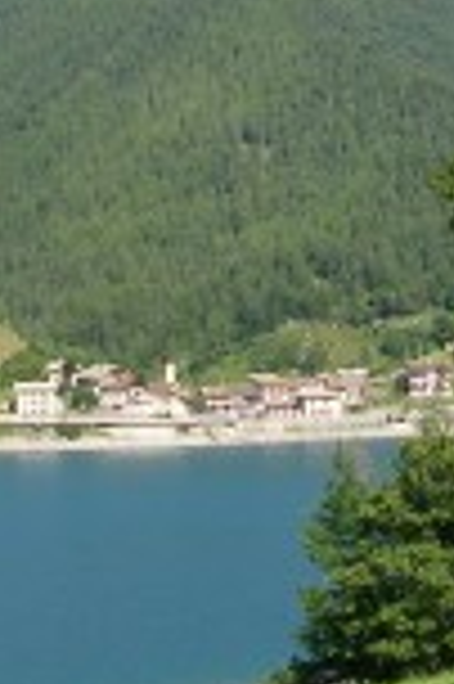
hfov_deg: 12.3
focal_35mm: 111
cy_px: 68
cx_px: 308
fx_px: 2104
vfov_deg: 18.1
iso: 50
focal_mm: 5.8
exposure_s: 1/180
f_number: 5.6
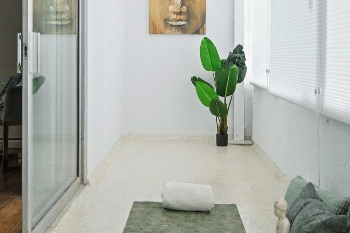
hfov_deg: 36.2
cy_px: 59
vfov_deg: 24.4
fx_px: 535
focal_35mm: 55
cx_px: 176
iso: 400
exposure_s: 1/125
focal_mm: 24
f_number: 7.1
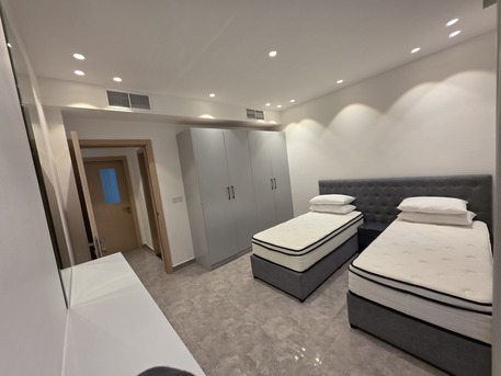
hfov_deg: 106.2
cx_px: 250
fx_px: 188
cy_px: 188
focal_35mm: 13
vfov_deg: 89.9
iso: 125
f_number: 1.9
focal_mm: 2.2
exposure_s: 1/100
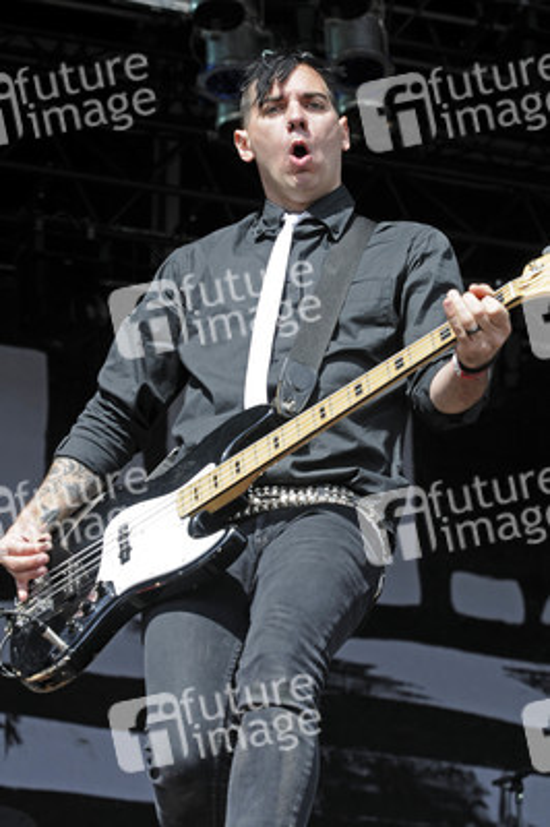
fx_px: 2755
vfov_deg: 17.1
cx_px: 275
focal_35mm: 120
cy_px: 414
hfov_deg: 11.4
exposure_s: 1/400
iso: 200
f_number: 6.3
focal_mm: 80
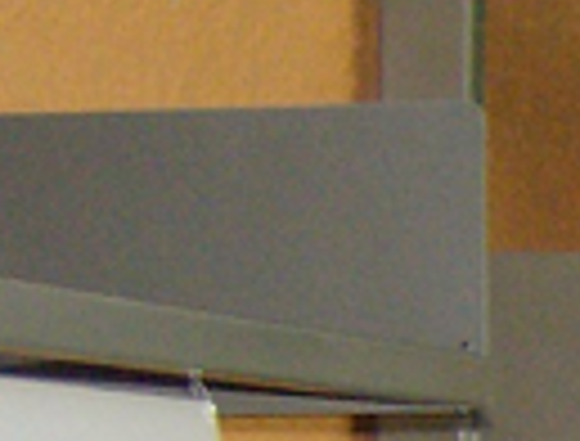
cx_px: 1807
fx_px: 4798
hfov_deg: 6.3
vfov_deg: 5.1
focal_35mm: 285
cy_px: 1066
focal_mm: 6
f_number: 2.8
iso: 200
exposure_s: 1/60
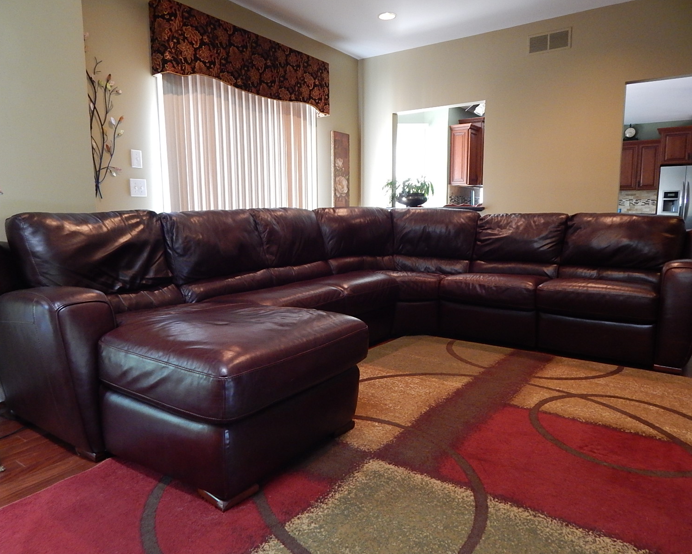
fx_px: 471
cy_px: 278
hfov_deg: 72.6
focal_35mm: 23
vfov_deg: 60.9
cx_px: 342
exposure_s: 1/15
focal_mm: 4
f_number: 3
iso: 400
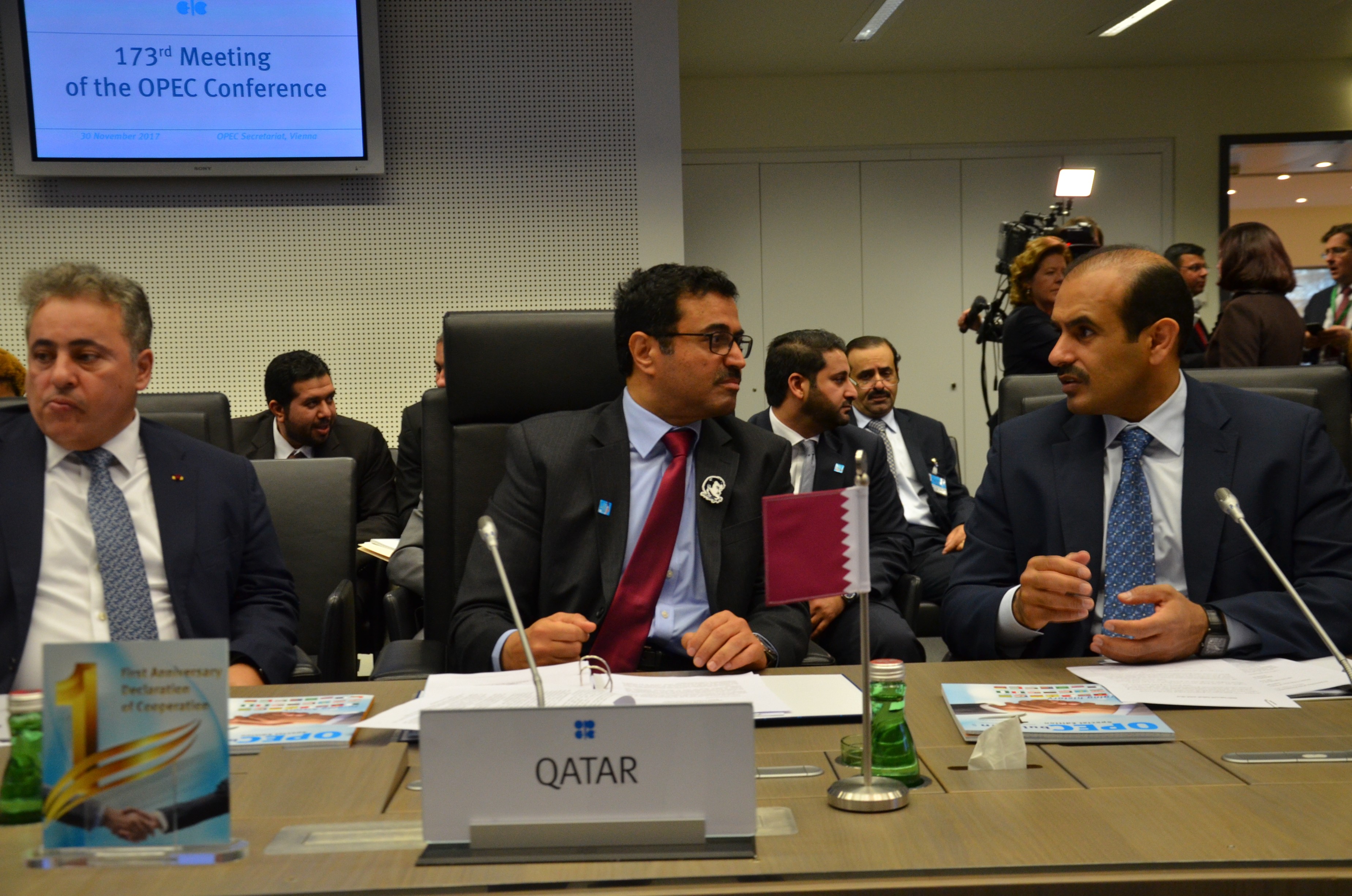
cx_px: 676
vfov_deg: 29.7
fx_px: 1686
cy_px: 448
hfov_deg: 43.7
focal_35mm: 45
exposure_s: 1/100
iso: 1000
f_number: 5
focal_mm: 30
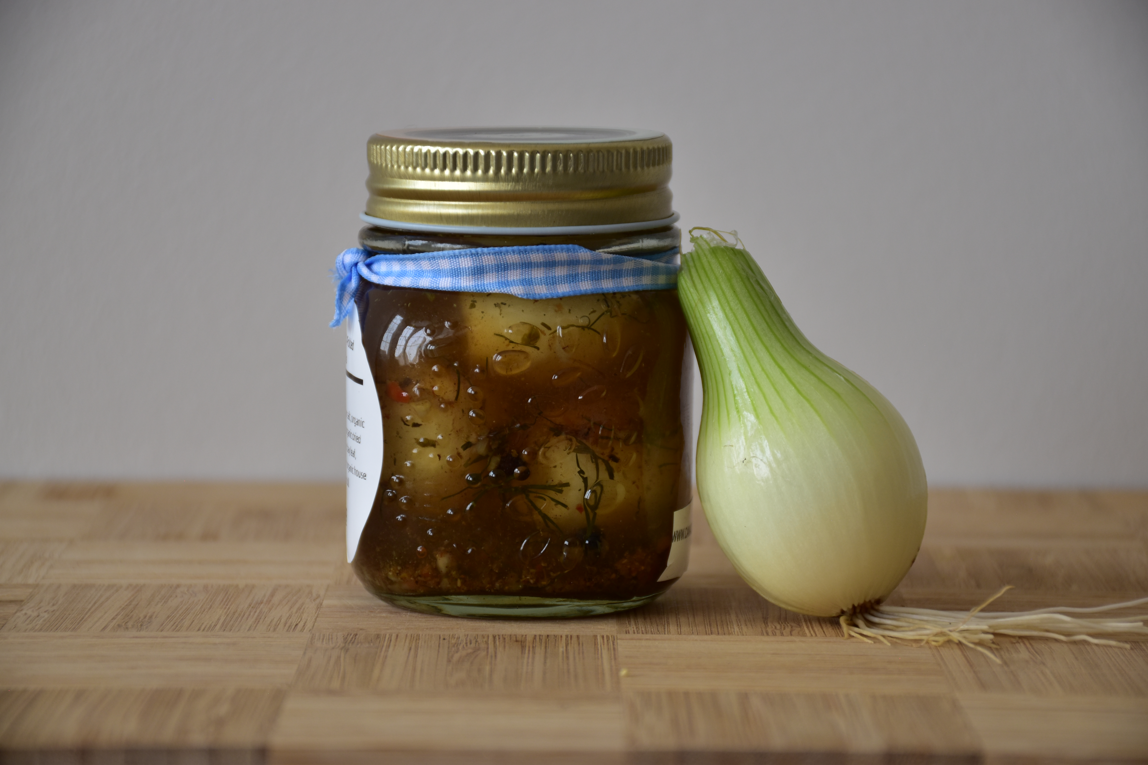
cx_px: 574
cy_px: 382
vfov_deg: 9.1
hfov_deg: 13.7
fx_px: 4783
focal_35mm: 150
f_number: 6.3
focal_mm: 100
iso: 200
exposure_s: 1/80
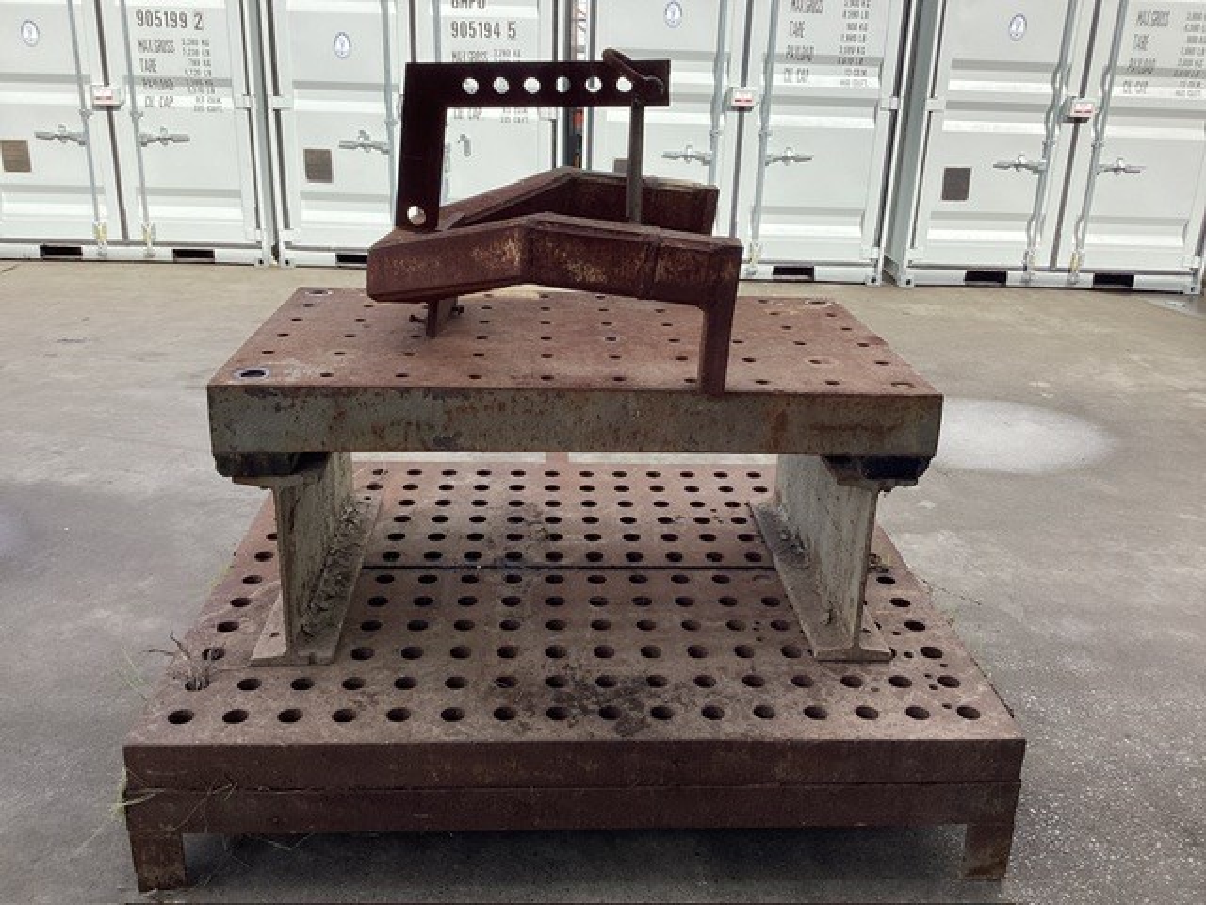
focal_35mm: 31
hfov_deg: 58.4
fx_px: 1080
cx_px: 603
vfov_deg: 45.4
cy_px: 452
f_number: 2.4
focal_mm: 3.3
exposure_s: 1/806
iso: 25
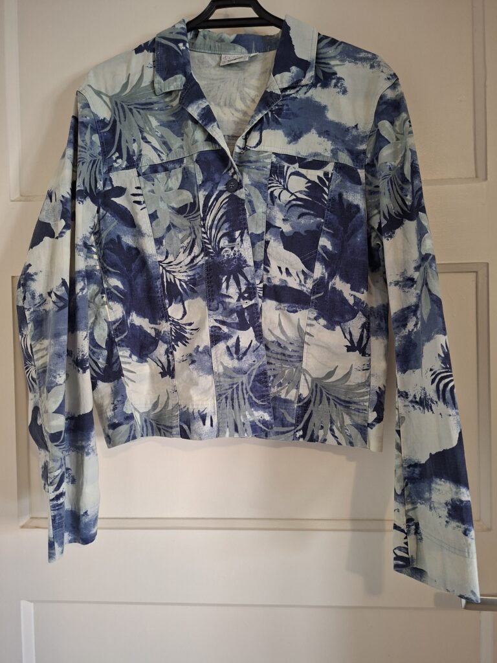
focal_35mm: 23
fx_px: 440
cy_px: 332
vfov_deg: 73.9
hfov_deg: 58.9
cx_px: 248
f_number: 1.8
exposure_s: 1/24
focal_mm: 5.54
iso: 400
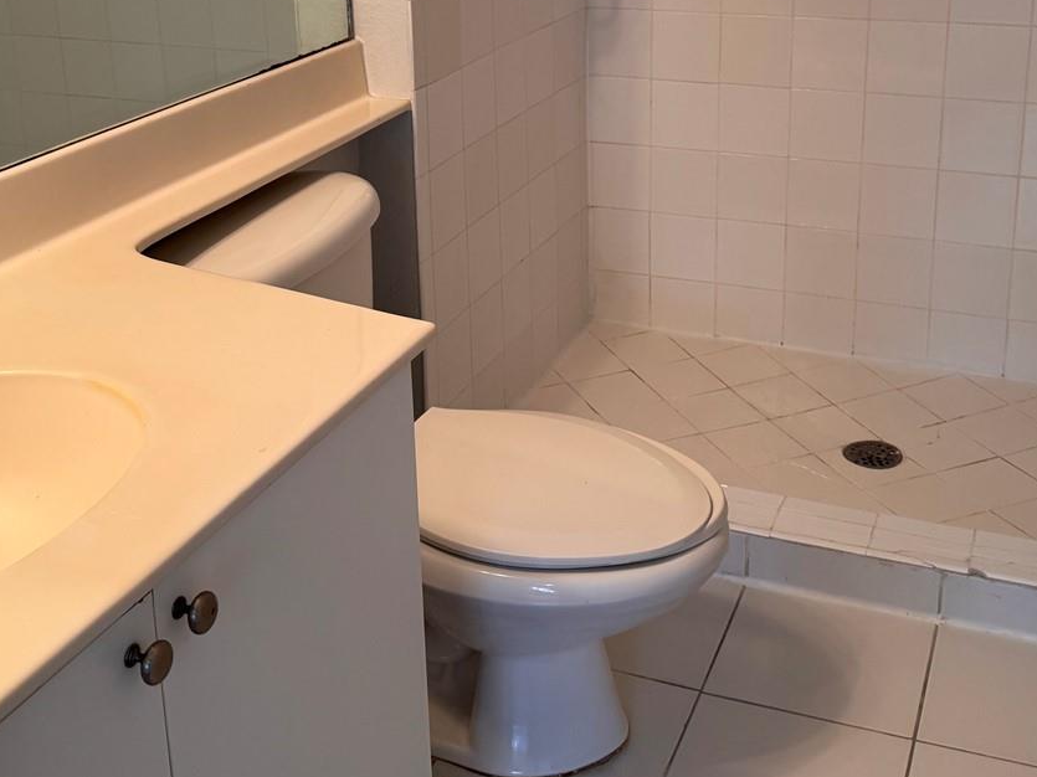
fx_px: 1378
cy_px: 150
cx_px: 529
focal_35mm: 46
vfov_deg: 30.7
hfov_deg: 41.2
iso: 200
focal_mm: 6.76
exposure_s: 1/120
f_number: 1.78
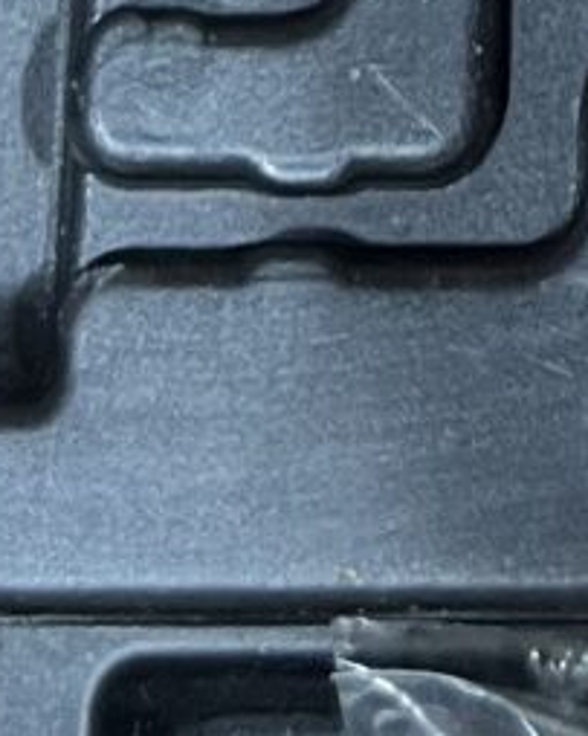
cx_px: 750
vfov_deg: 7.8
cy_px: -1643
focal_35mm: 205
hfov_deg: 7.5
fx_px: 4462
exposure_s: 1/60
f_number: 1.5
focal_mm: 5.7
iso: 100
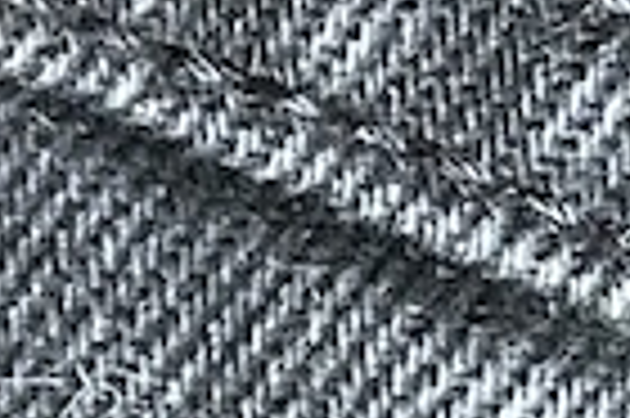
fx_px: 4317
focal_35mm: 247
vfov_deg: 5.5
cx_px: -1440
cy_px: 72
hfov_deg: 7.2
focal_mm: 4.2
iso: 500
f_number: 1.6
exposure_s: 1/40
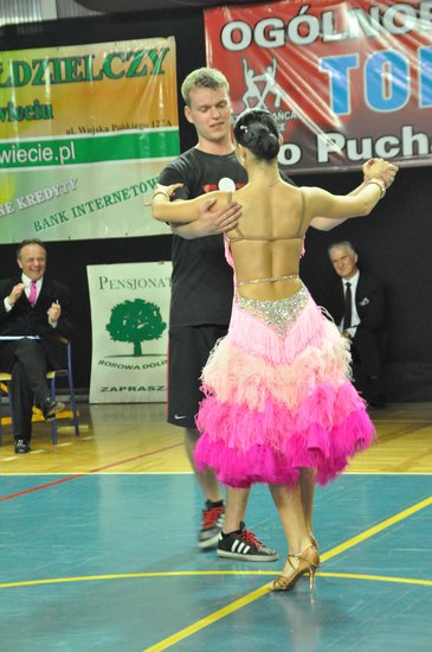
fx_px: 1760
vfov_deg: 21.0
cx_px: 216
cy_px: 326
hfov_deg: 14.0
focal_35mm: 98
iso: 3200
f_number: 6.3
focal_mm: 65
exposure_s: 1/60
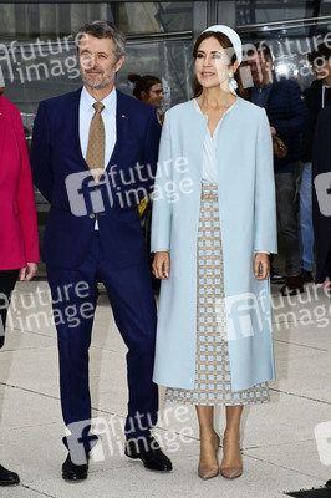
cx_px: 166
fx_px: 1658
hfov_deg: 11.4
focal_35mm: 120
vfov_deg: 17.1
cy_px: 249
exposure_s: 1/250
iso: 250
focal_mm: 120
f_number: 11
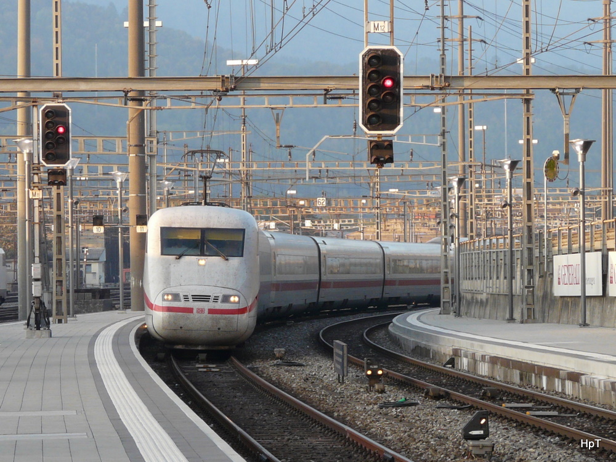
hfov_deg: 18.5
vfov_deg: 14.0
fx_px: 1886
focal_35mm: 106
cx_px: 308
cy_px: 231
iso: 100
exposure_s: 1/100
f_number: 3.6
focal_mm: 17.5
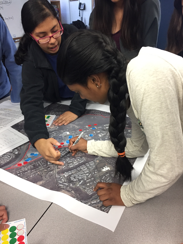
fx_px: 204
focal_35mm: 29
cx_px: 92
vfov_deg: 61.7
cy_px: 122
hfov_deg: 48.2
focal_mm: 4.15
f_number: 2.2
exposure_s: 1/30
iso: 160
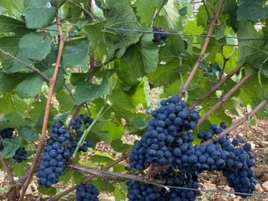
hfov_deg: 48.9
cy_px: 146
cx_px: 117
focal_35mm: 38
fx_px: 294
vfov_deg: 37.0
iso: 64
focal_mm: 4.25
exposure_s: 1/121
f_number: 1.8
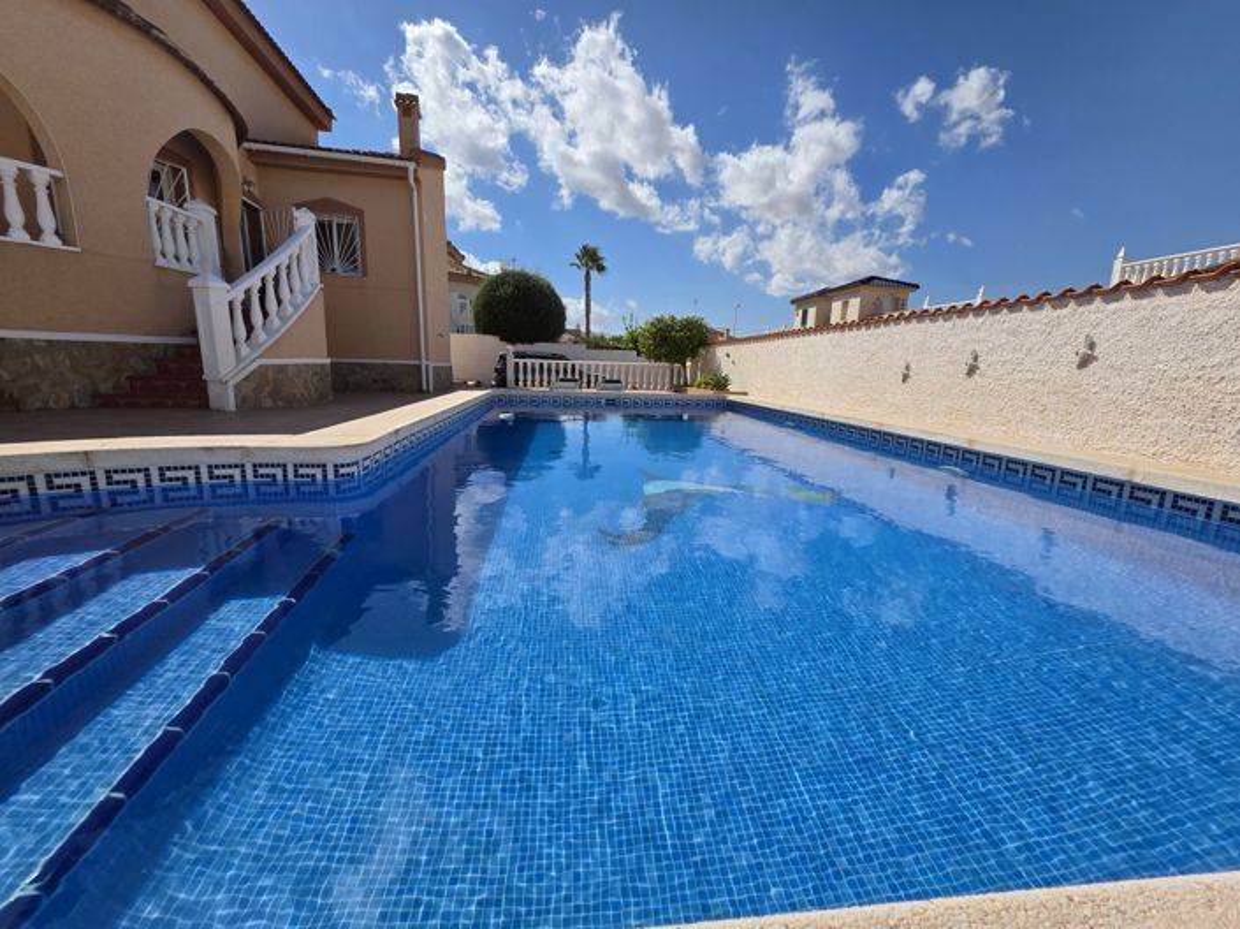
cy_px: 464
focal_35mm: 13
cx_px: 620
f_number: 1.9
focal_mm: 2.2
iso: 40
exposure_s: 1/4518
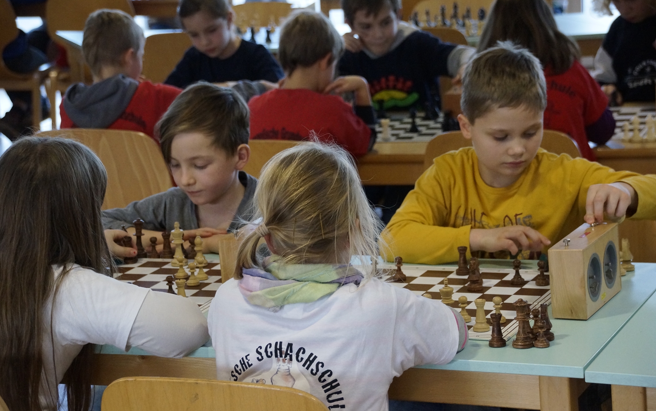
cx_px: 326
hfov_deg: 18.0
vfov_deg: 11.3
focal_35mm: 116
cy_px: 217
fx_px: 2066
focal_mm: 75
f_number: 5.6
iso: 2500
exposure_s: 1/125
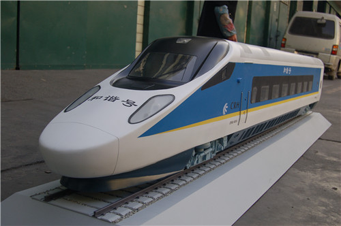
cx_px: 170
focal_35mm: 45
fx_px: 426
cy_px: 113
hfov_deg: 43.7
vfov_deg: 29.8
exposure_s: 1/125
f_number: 5.6
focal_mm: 30
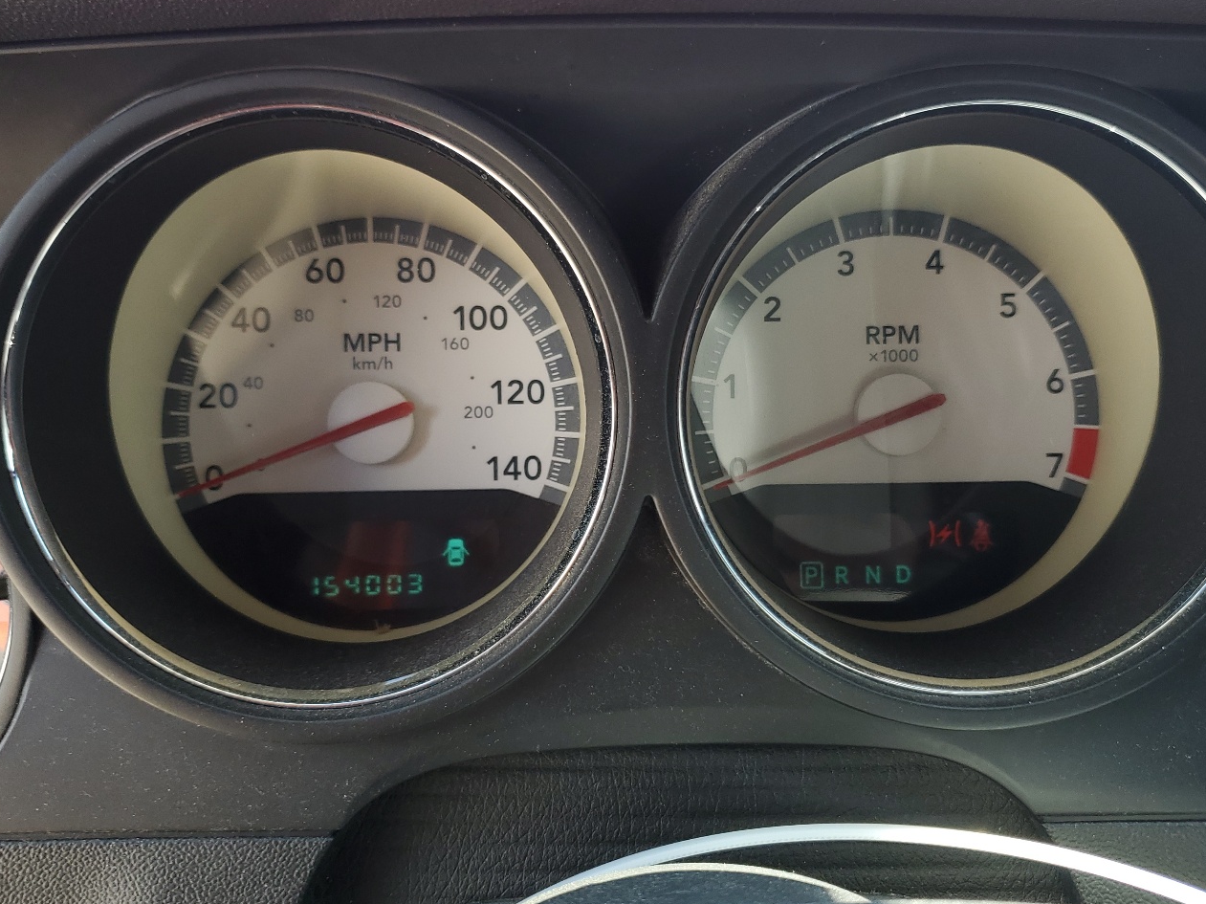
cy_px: 445
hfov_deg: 55.4
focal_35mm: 33
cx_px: 605
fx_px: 1149
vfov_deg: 42.9
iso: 50
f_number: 1.5
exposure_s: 1/204
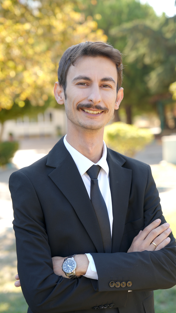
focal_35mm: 74
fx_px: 614
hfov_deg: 16.3
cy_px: 156
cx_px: 84
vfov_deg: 28.6
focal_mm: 70
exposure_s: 1/125
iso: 100
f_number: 4
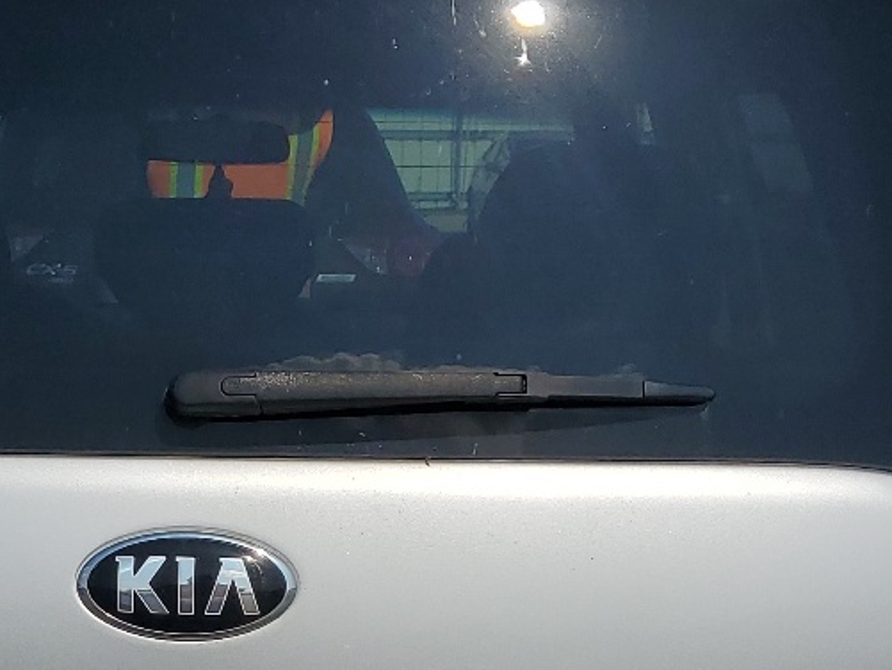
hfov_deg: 23.2
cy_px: 613
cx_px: 155
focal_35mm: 83
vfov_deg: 17.5
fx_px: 2139
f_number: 1.5
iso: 50
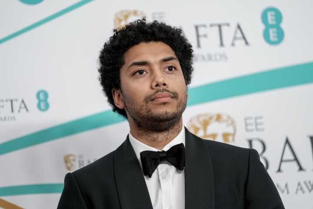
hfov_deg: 11.5
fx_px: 1547
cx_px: 156
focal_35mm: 178
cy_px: 104
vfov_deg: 7.7
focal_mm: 178
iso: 1250
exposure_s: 1/640
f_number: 2.8
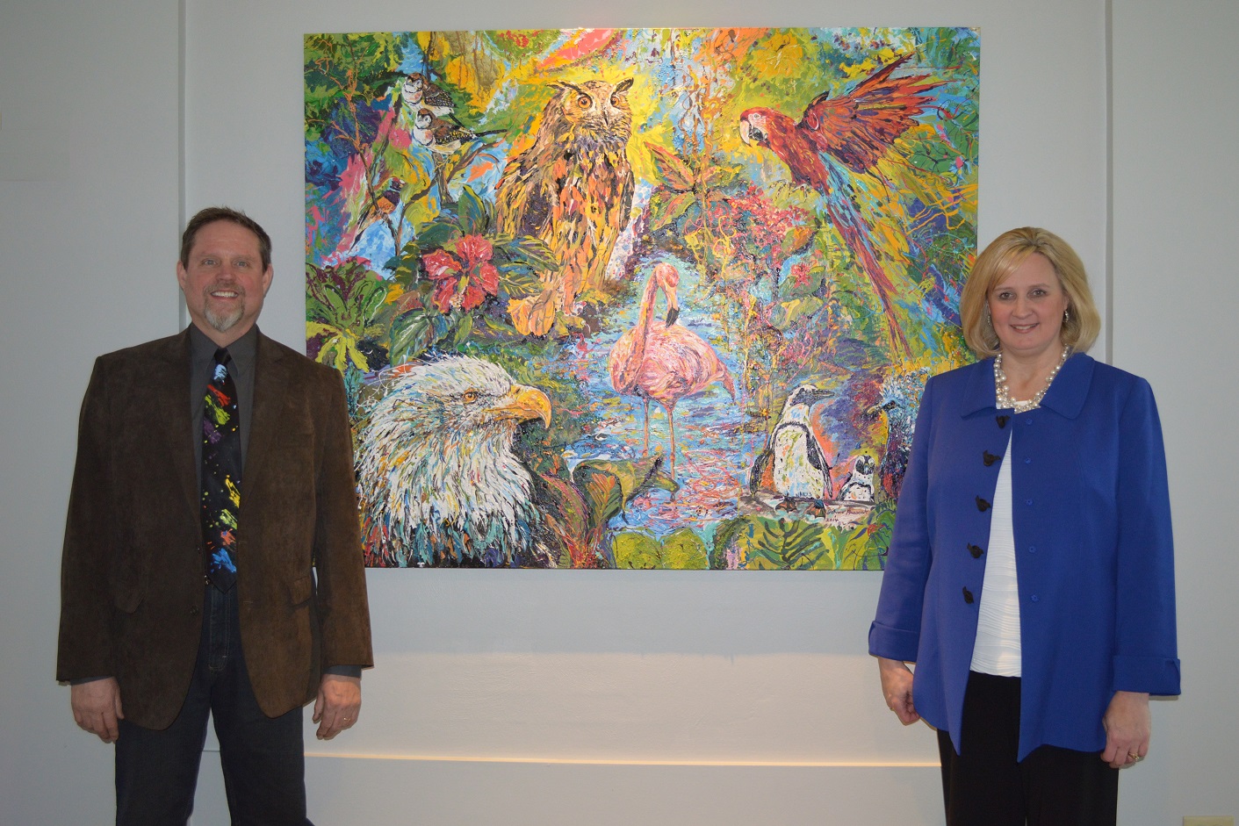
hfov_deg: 57.2
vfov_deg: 40.0
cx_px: 620
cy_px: 413
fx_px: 1136
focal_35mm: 33
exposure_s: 1/30
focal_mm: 22
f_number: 3.8
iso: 800
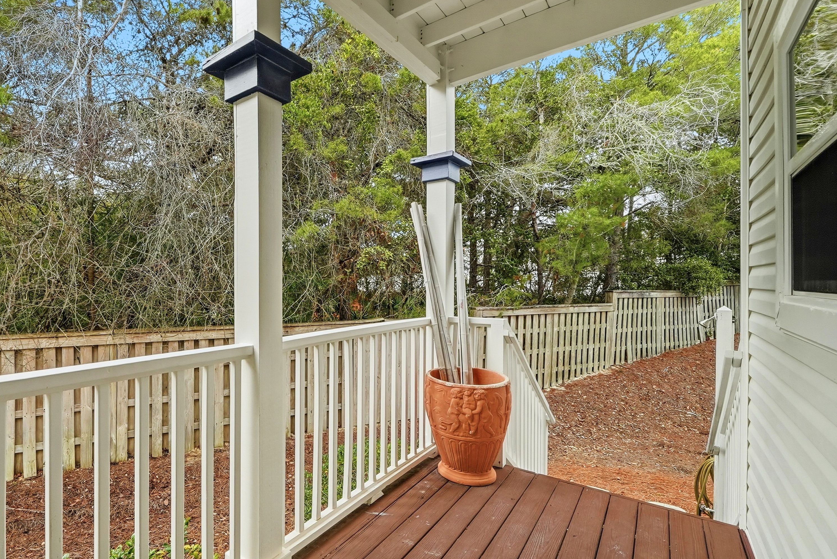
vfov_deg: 70.5
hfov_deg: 91.8
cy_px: 281
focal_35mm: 17
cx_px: 325
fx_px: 395
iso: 400
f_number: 9
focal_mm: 12
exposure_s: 1/800
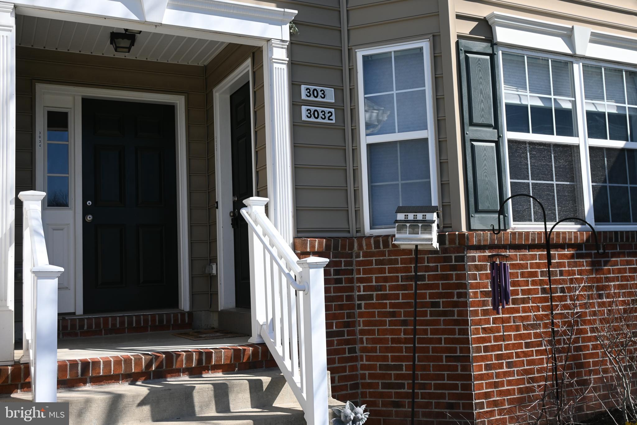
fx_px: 650
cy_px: 212
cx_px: 318
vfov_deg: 36.2
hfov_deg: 52.2
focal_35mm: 37
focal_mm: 24.5
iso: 140
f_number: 5.6
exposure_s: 1/250
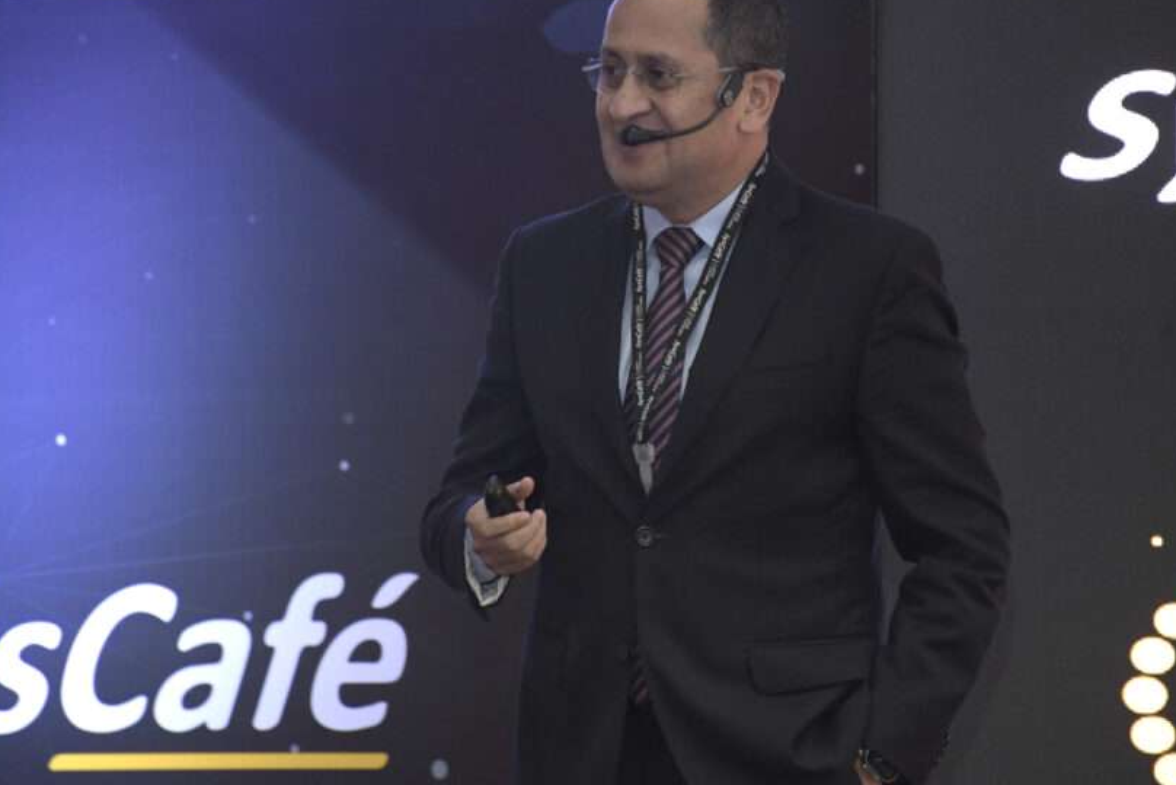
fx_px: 8690
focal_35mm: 266
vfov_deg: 5.2
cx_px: 614
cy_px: 315
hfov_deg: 7.7
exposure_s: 1/125
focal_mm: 140
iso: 2000
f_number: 5.6
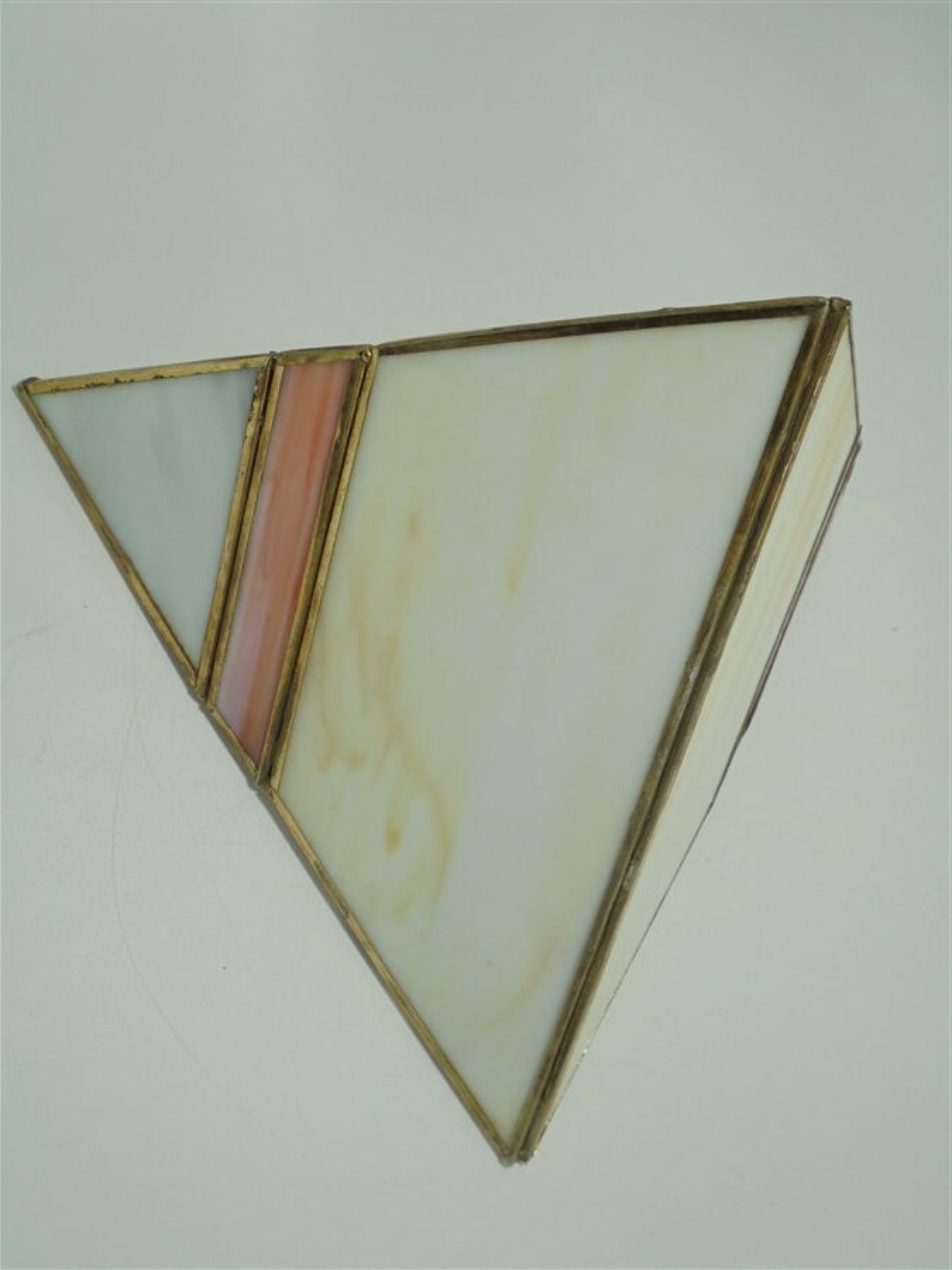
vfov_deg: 49.0
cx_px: 476
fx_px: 1393
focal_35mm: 38
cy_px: 635
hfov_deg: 37.7
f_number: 4.2
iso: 100
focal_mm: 6.9
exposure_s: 1/125
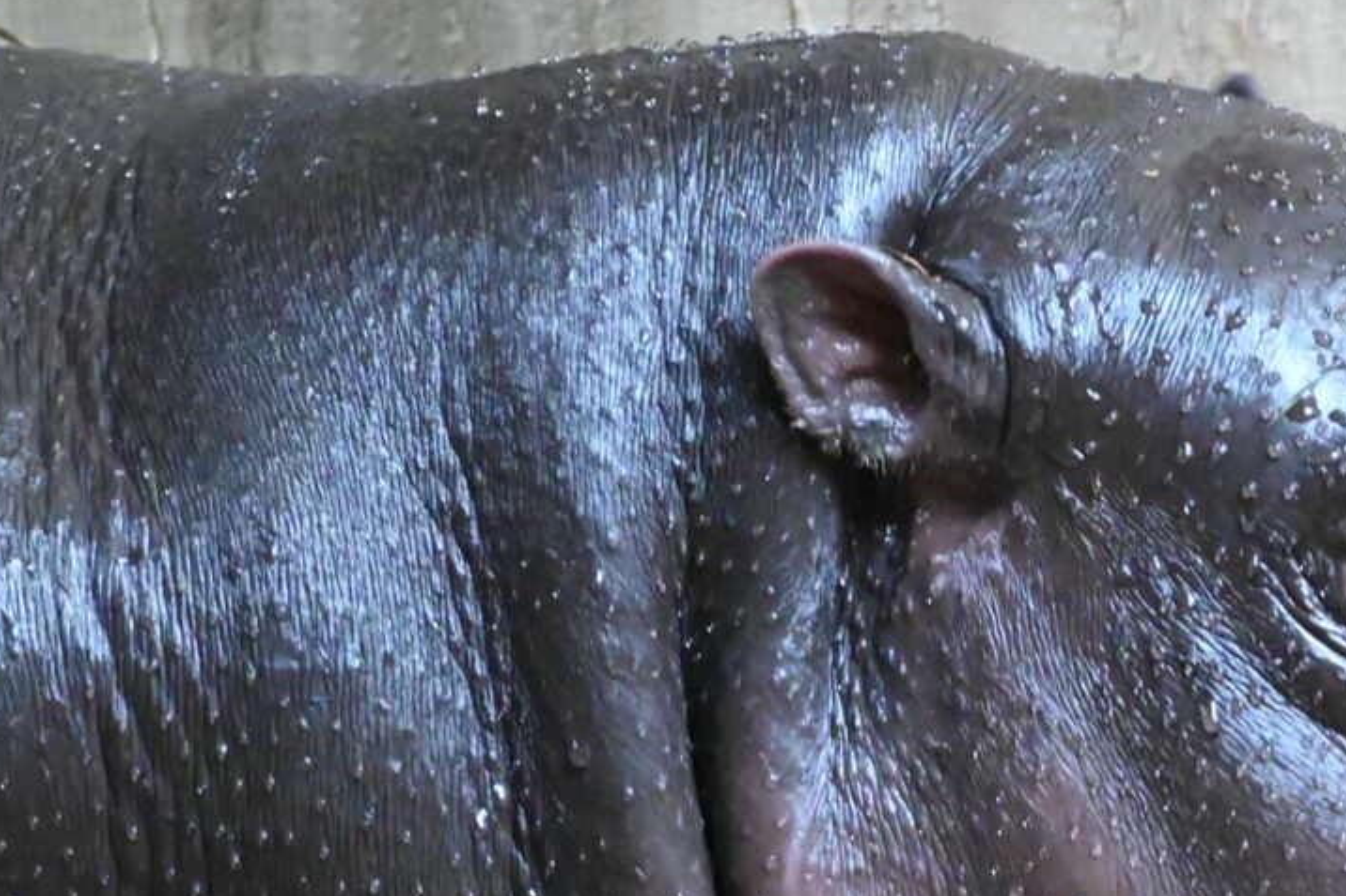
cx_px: 1117
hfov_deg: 7.8
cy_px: 845
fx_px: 9868
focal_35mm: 264
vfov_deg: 5.2
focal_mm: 82
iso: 12800
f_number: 5
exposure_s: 1/6
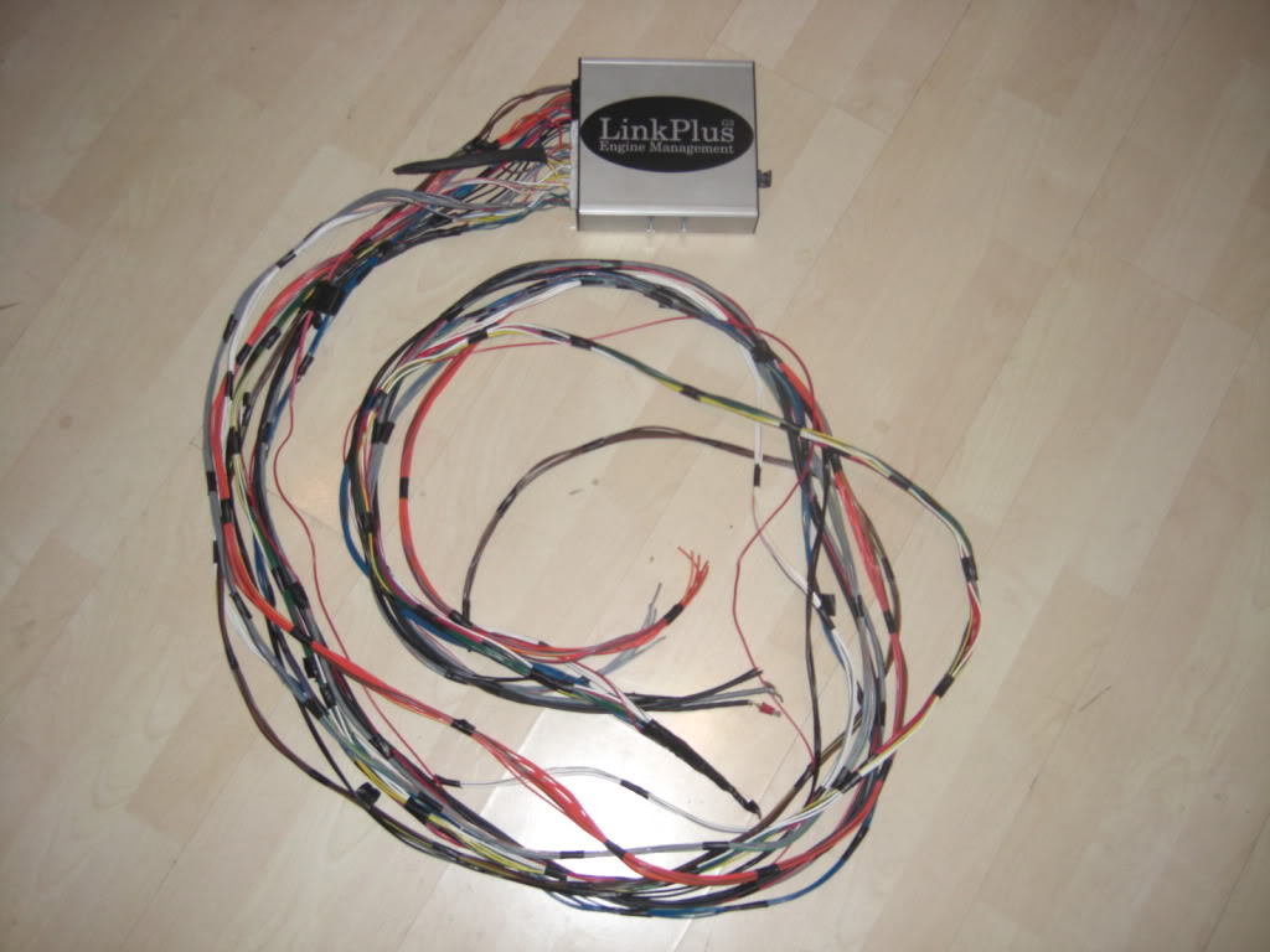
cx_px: 635
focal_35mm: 38
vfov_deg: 37.7
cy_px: 476
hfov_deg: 49.0
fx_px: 1394
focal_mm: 7.9
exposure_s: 1/60
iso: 200
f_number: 2.8
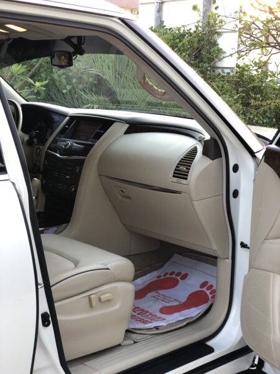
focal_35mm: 57
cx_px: 140
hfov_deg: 25.7
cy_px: 187
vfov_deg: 33.8
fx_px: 615
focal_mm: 6.6
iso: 32
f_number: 2.8
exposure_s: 1/30
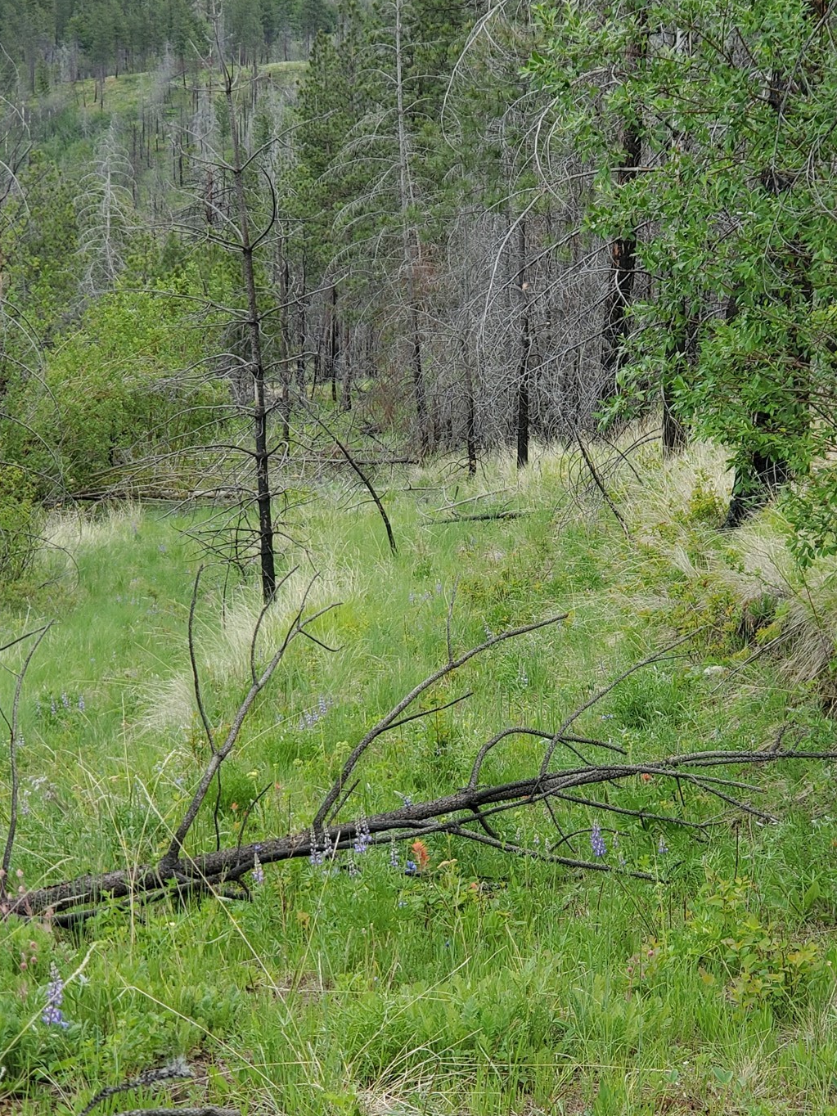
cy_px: 632
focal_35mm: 61
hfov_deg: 24.0
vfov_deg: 31.6
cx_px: 418
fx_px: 1967
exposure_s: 1/222
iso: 50
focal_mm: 6
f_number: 2.4
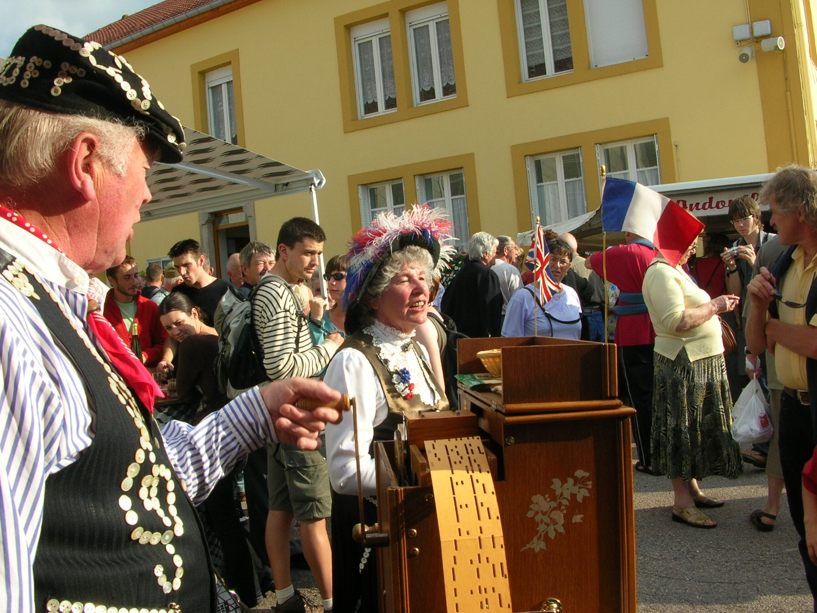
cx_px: 408
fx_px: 826
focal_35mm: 35
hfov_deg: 52.6
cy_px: 306
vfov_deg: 40.7
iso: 50
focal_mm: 5.8
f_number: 5.6
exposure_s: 1/170
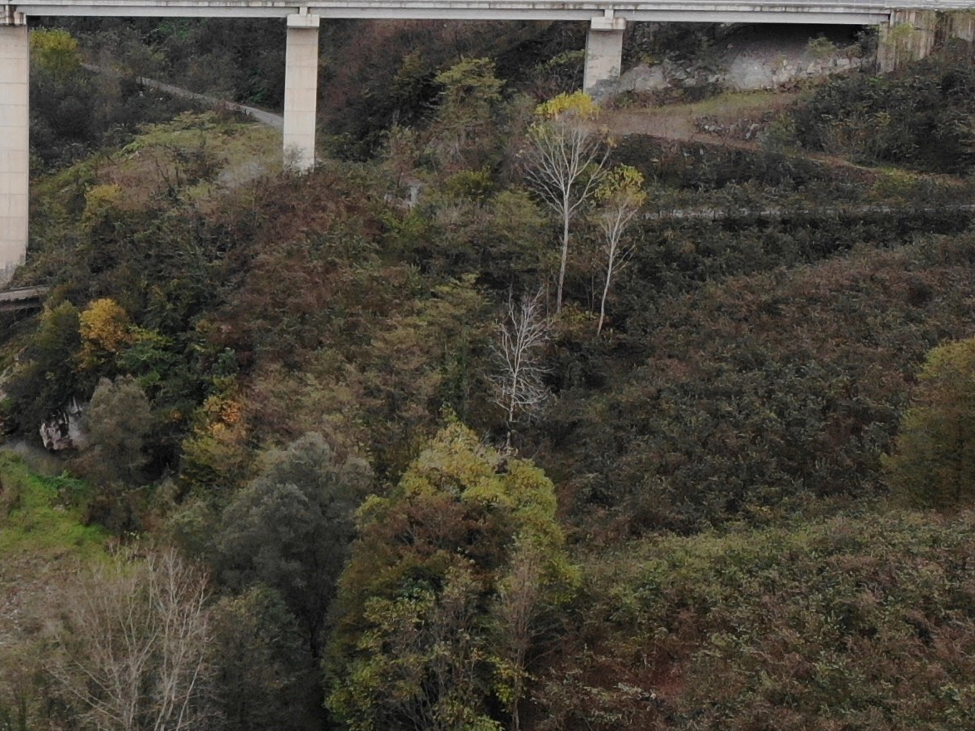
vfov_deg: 17.7
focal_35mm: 83
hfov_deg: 22.8
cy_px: 174
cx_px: 47
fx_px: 2337
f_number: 2.8
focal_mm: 4.5
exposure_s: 1/103
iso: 100
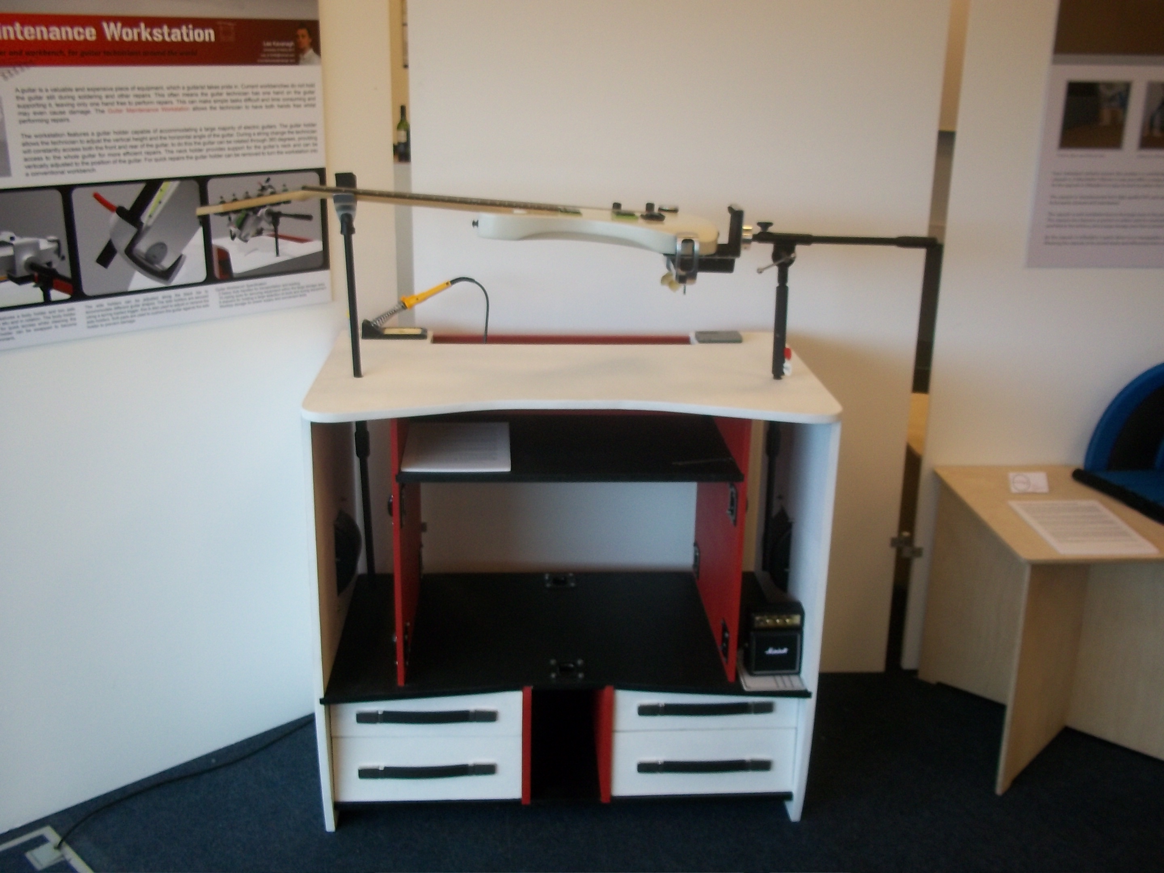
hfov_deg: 51.4
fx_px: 1211
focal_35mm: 36
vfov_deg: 39.7
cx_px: 582
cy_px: 436
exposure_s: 1/60
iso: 125
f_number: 3.1
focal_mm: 6.5
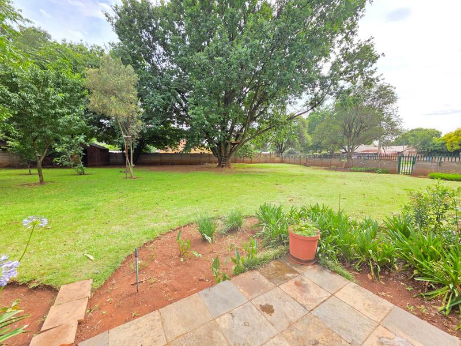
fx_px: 173
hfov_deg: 106.2
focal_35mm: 13
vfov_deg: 89.9
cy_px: 173
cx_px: 230
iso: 80
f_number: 1.9
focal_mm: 2.2
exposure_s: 1/719
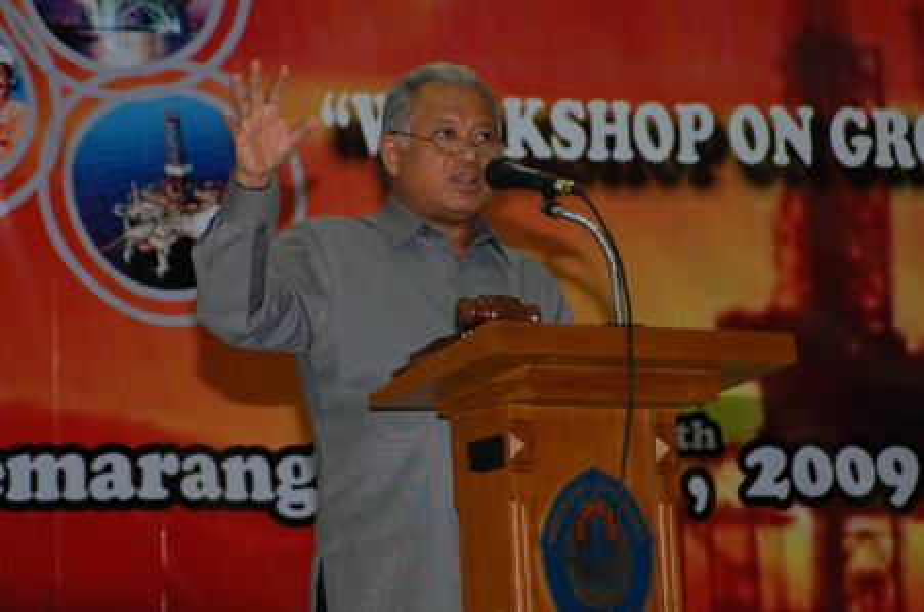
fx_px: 4035
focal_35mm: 158
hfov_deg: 13.1
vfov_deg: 8.7
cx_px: 462
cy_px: 306
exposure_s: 1/60
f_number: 4.5
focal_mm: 105
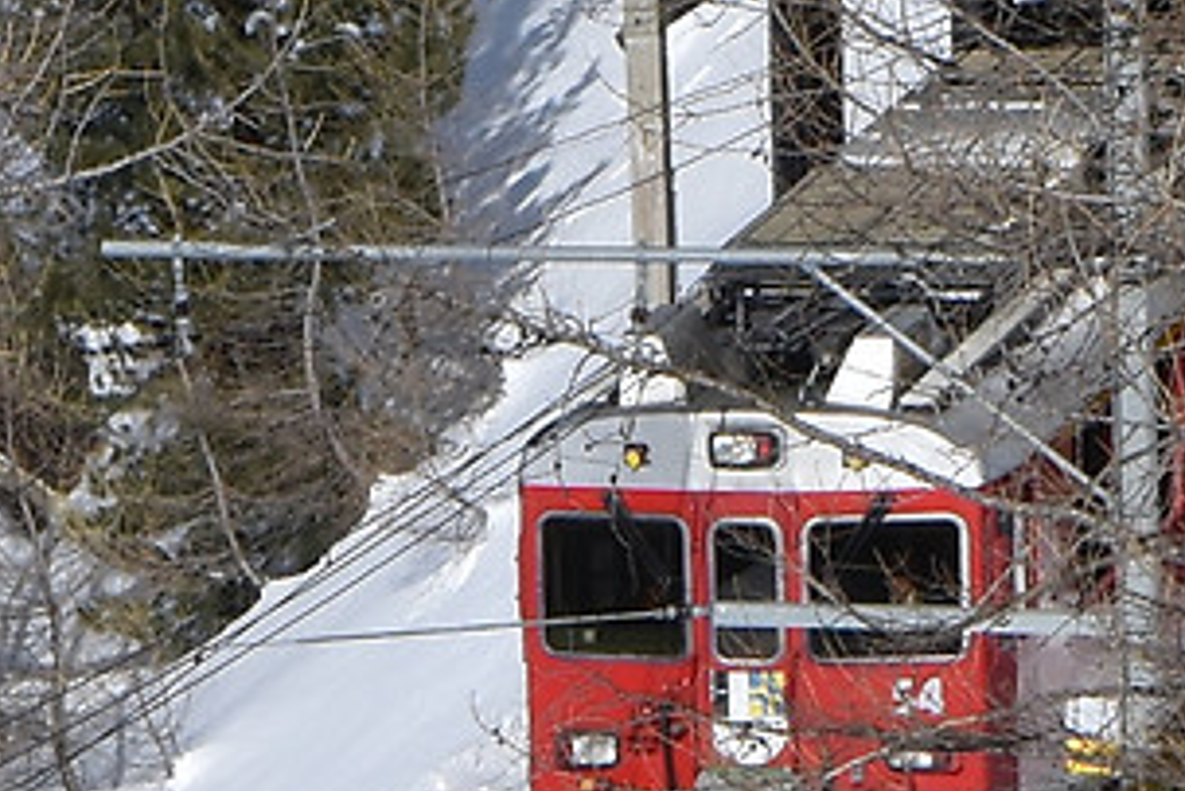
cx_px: 799
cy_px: 627
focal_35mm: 829
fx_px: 27300
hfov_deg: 2.5
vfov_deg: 1.7
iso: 100
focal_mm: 70
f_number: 8
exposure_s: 1/500
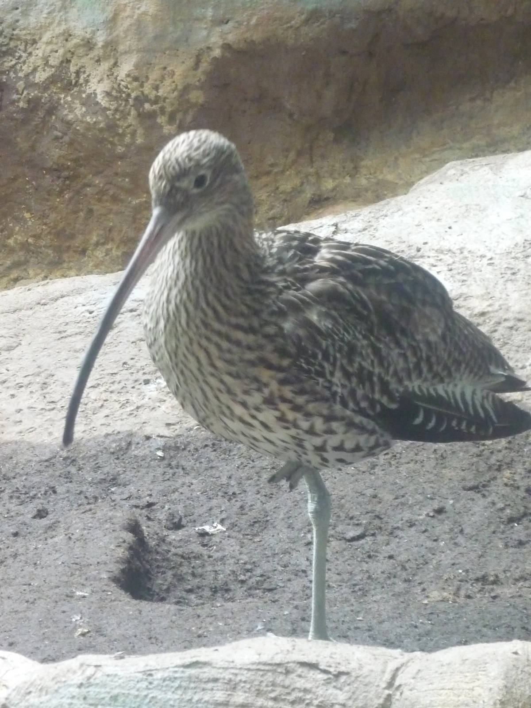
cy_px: 354
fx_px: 2598
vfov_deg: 15.5
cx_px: 266
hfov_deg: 11.7
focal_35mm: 127
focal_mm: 16.5
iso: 800
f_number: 5.1
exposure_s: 1/50
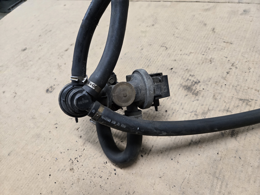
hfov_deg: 73.9
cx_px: 130
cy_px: 98
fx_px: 173
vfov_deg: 58.9
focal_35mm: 23
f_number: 1.8
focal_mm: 5.4
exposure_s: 1/120
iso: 500
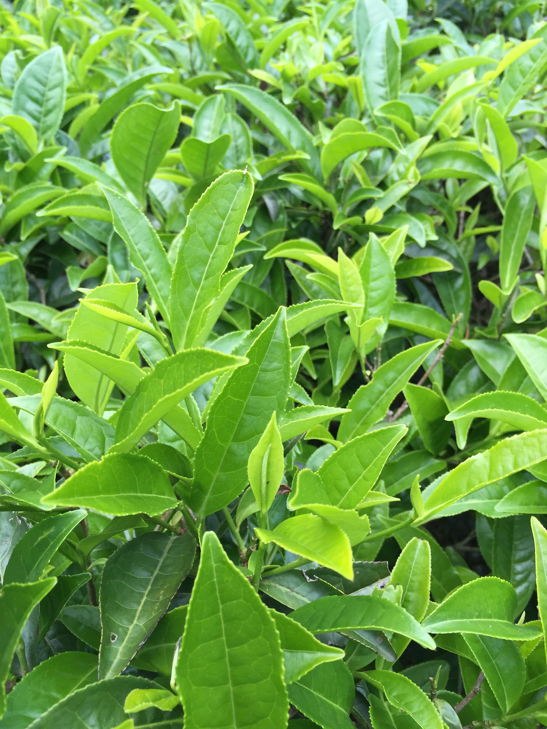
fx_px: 611
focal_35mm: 29
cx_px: 274
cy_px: 364
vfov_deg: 61.7
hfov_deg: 48.2
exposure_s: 1/222
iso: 32
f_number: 2.2
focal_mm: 4.15
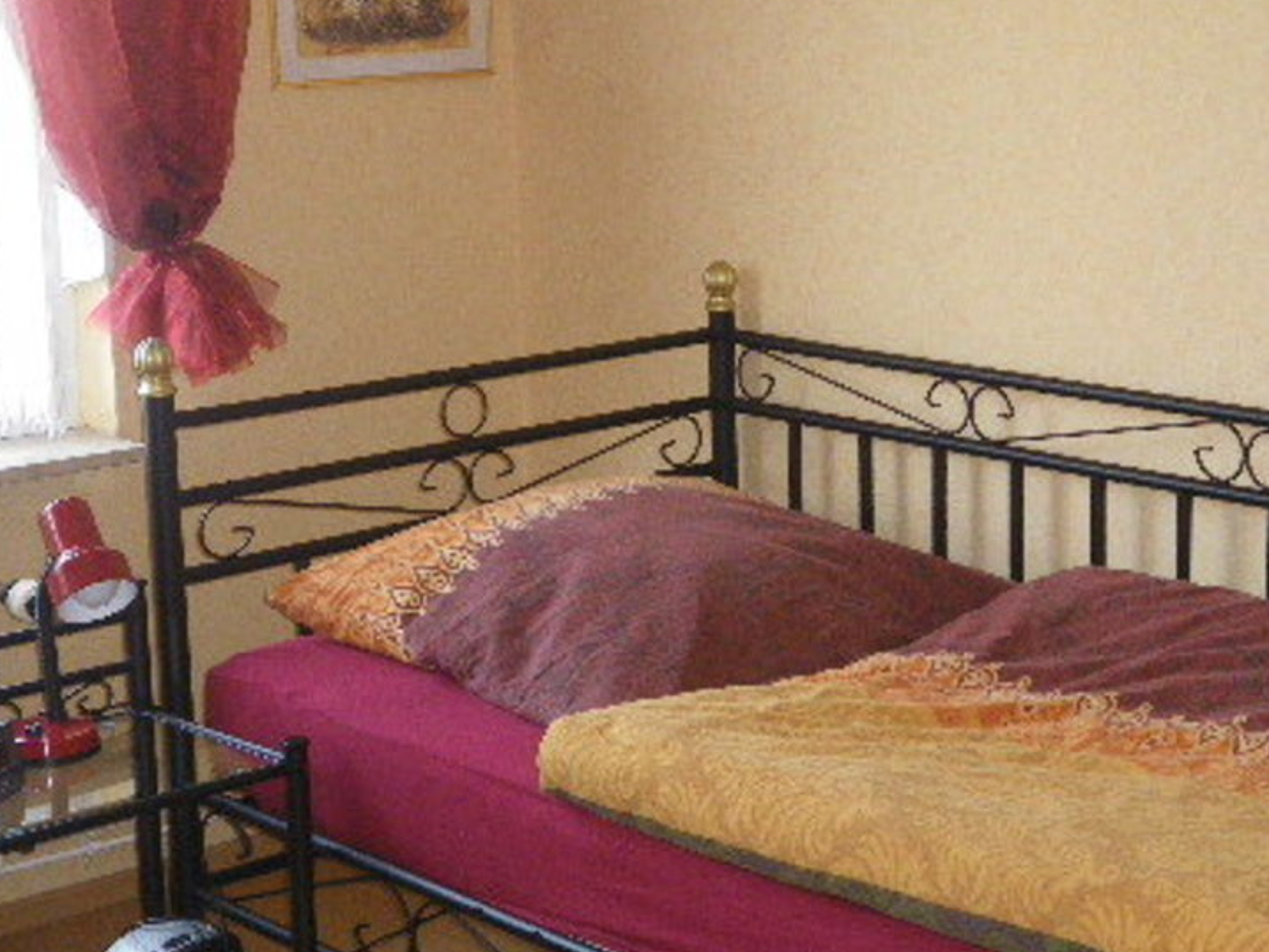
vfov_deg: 19.1
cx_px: 851
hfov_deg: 25.2
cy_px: 487
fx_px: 2823
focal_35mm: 77
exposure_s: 1/80
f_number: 3.3
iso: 500
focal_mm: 8.2
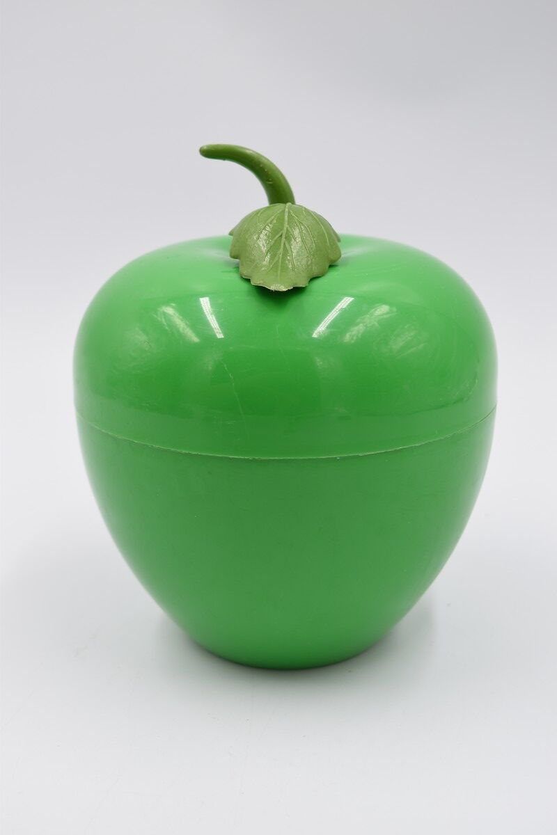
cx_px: 278
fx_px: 1114
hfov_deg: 28.1
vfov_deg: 41.1
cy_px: 418
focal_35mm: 48
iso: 160
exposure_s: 1/125
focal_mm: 32
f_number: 5.6
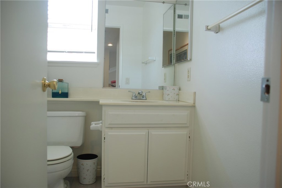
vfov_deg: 40.1
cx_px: 141
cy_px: 94
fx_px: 259
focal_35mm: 33
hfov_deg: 57.2
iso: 200
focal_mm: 22
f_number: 3.8
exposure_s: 1/40
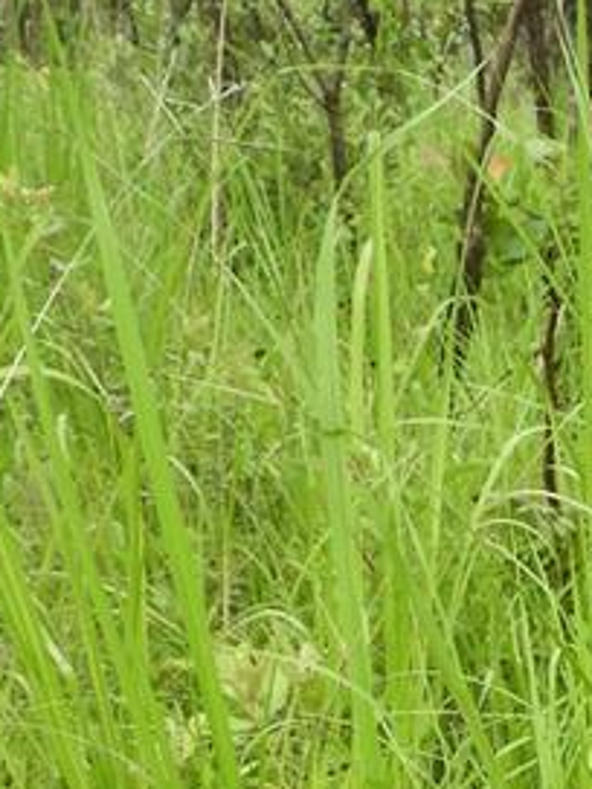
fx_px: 2166
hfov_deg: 14.5
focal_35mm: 95
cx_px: 895
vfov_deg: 18.1
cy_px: 1230
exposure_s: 1/250
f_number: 3.3
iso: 100
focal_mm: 4.3
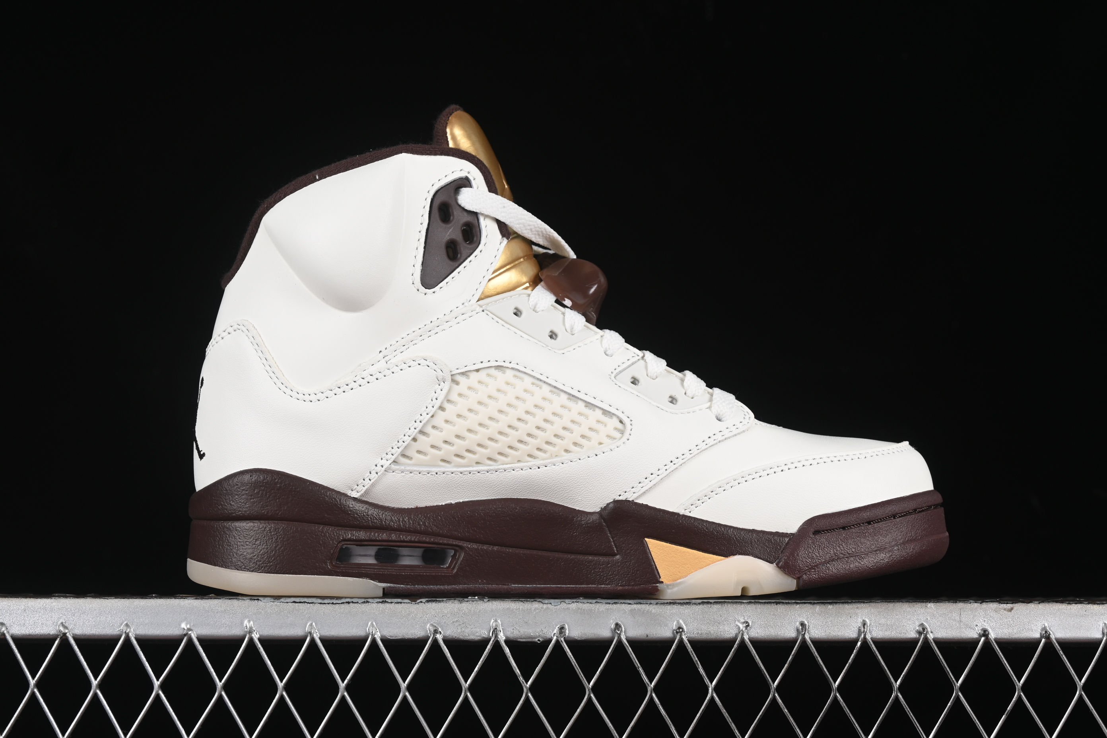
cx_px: 554
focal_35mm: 75
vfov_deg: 18.2
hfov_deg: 27.0
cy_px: 369
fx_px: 2306
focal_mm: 50
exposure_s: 1/100
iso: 160
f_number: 8
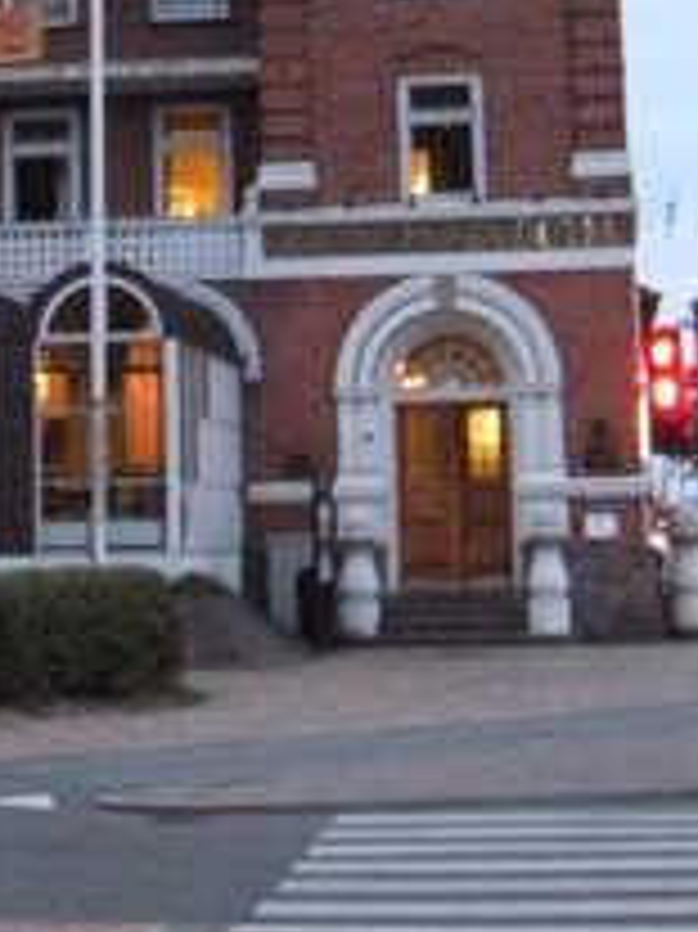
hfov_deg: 12.4
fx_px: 3122
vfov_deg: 16.4
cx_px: -162
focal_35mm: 116
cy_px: -140
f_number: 3.9
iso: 692
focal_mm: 6.6
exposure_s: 1/20.2
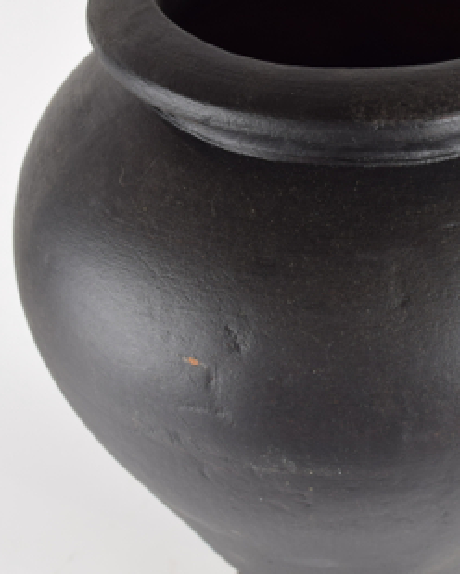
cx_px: 358
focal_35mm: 64
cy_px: 195
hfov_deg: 23.5
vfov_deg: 29.4
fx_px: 1089
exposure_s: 1/125
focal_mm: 22
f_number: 6.3
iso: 400
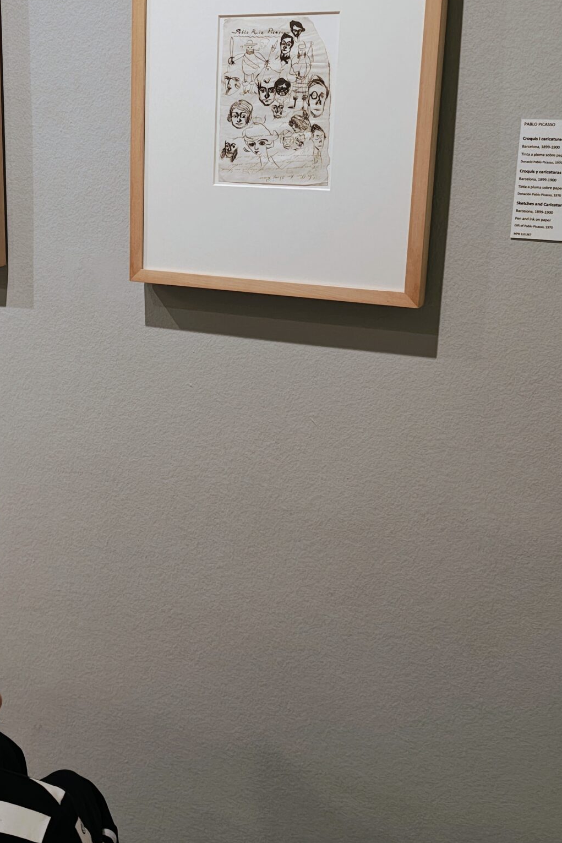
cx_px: 162
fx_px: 936
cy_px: 318
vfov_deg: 48.0
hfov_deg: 32.9
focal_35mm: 40
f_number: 1.6
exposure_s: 1/50
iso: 2050
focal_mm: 6.57
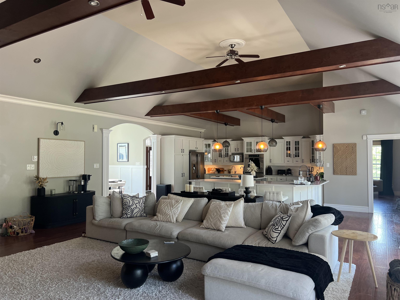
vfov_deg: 53.1
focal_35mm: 26
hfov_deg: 67.3
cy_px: 150
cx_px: 200
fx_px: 300
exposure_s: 1/60
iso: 125
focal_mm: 5.7
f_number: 1.5
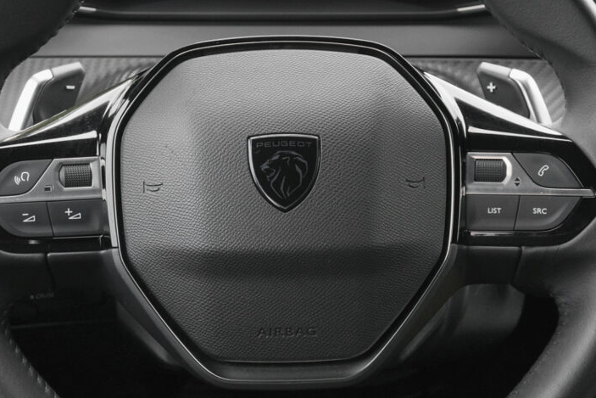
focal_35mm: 99
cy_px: 173
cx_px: 282
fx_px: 1639
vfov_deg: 13.8
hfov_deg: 20.6
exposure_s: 1/180
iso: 2500
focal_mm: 45
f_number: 9
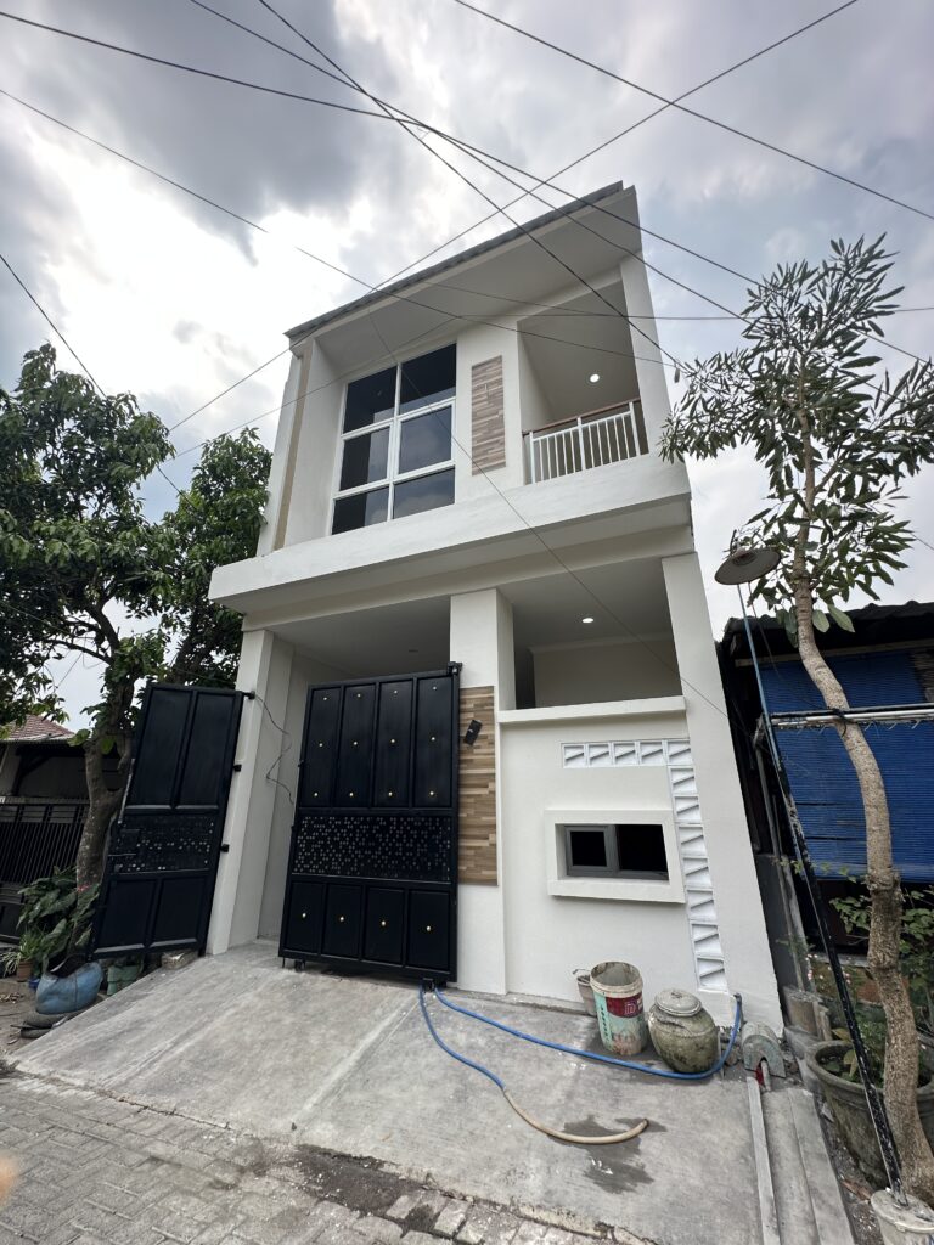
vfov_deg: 102.1
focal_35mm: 14
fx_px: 504
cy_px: 622
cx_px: 467
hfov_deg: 85.7
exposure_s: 1/836
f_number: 2.2
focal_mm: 2.22
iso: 40
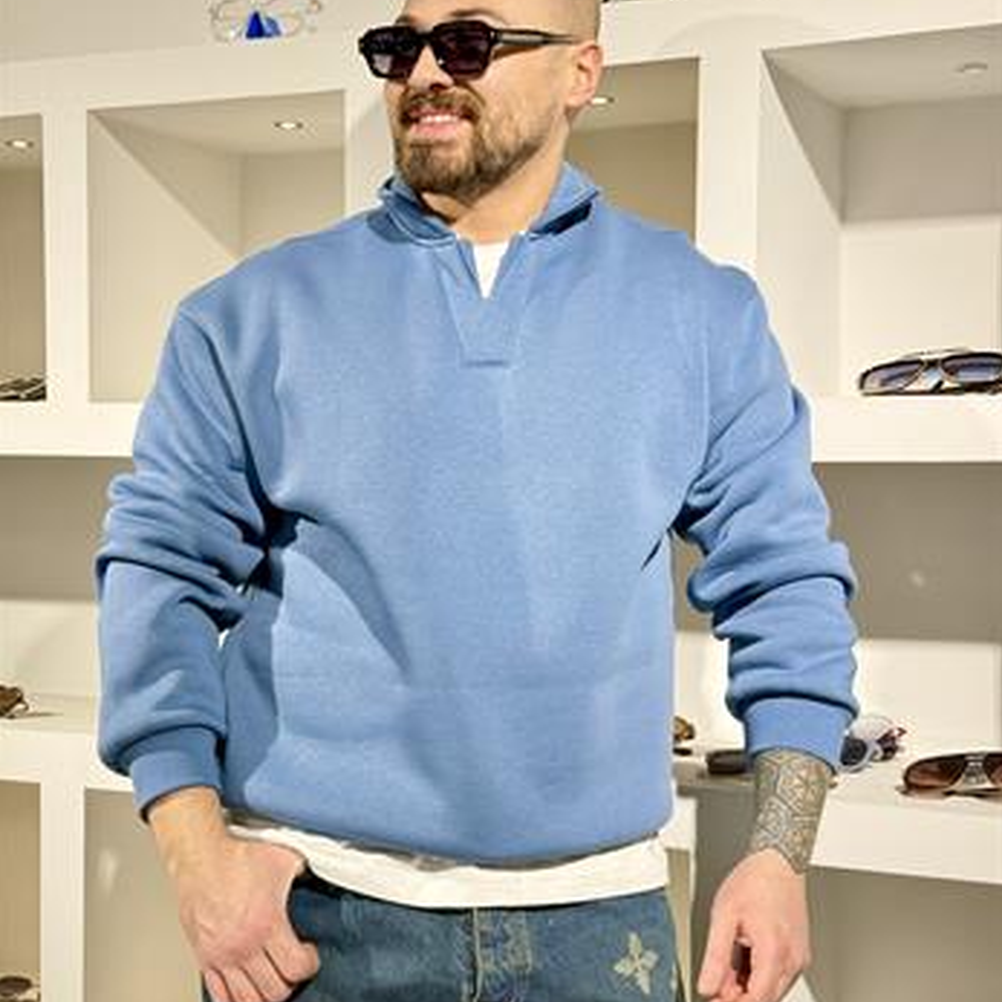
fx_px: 1867
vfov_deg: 30.0
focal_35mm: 57
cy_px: 488
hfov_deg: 30.0
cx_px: 500
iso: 80
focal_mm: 6.76
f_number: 1.78
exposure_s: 1/100
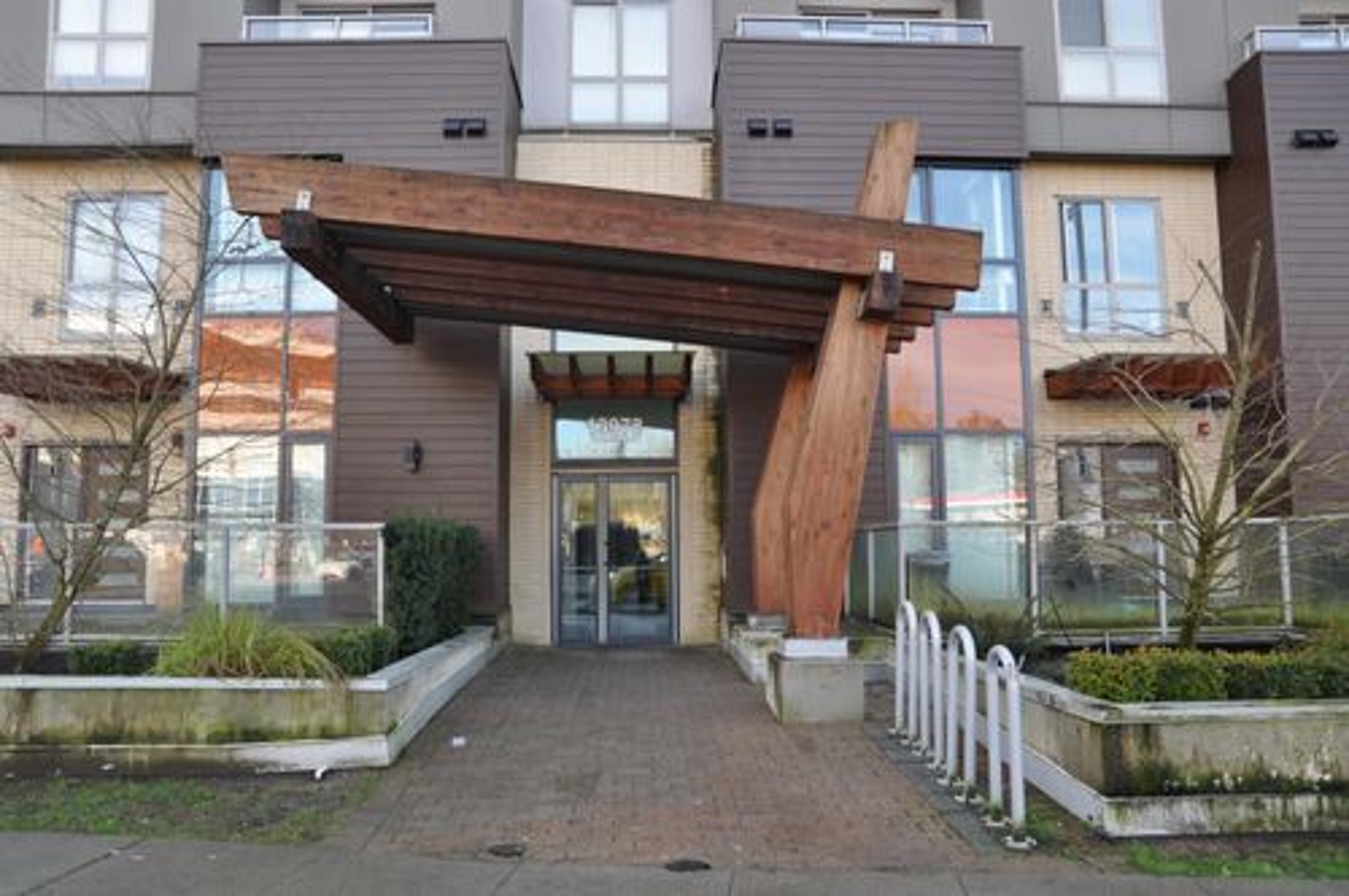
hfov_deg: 70.5
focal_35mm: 26
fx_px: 954
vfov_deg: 50.3
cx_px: 674
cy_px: 448
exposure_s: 1/125
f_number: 5.6
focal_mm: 17
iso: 200
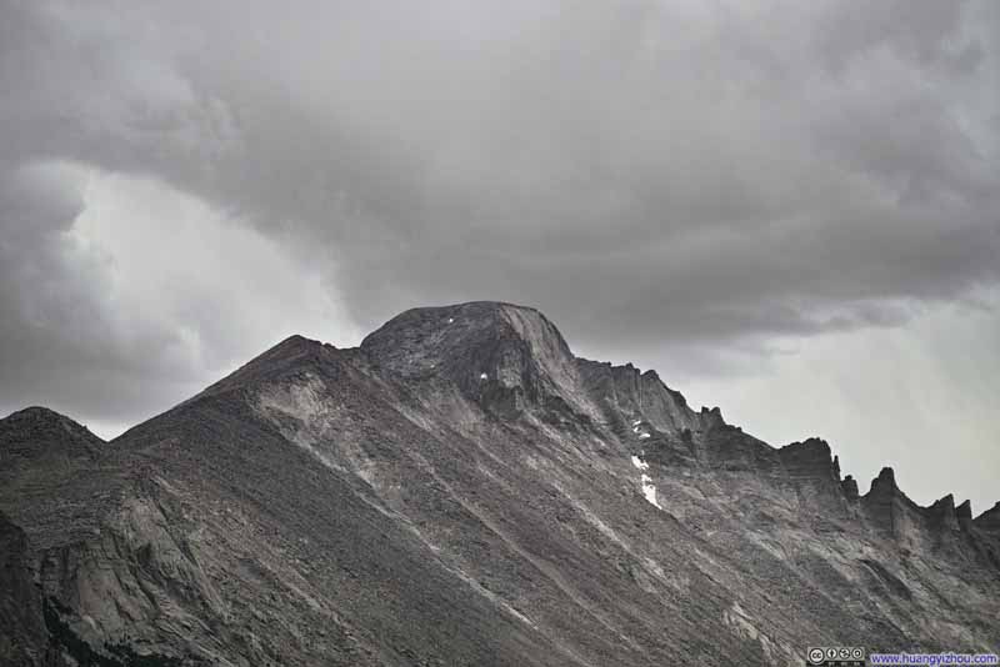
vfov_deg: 9.2
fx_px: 4168
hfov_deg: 13.7
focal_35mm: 150
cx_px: 500
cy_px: 334
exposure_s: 1/2000
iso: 100
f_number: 4.5
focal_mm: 150
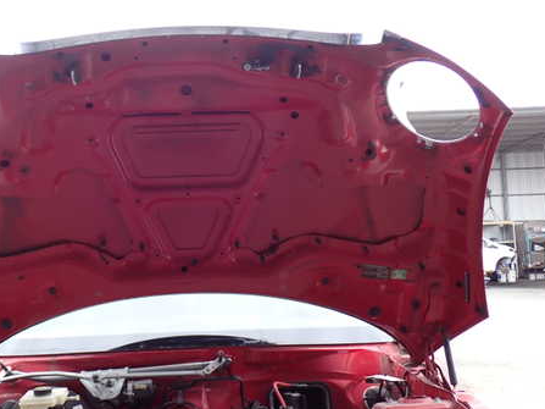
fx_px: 677
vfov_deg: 33.5
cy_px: 179
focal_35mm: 43
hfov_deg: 43.3
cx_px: 187
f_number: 2.4
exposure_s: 1/80
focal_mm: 5.79
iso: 100
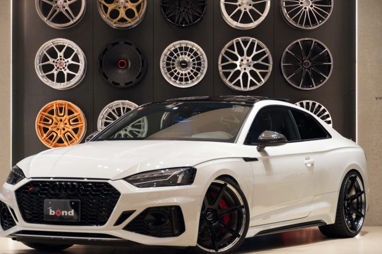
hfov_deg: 18.3
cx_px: 182
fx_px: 1188
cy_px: 132
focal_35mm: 112
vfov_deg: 12.2
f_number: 5.6
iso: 3200
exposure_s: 1/160
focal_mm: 70
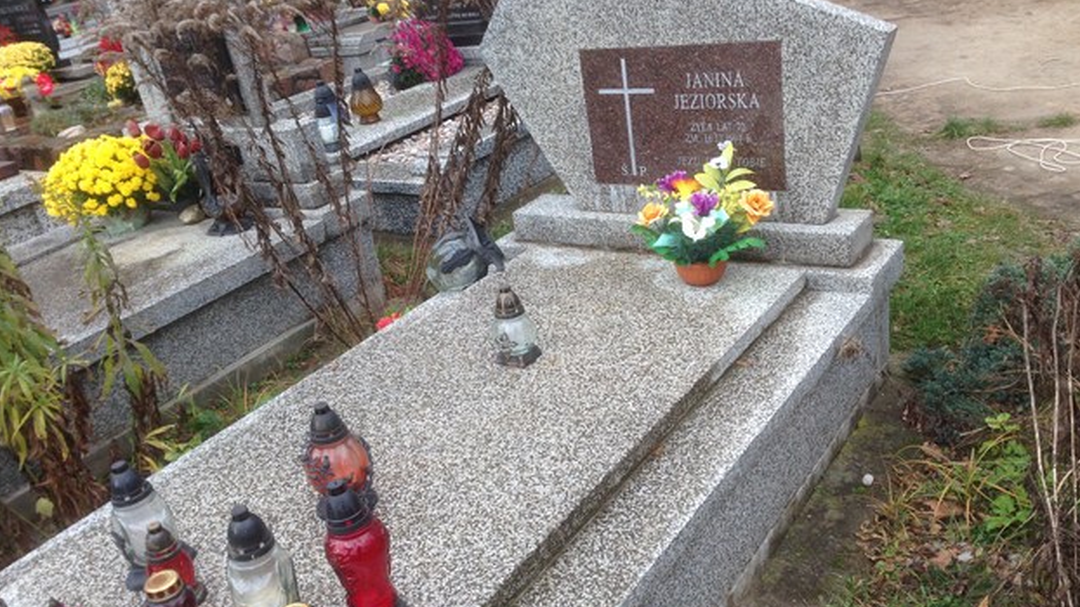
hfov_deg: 54.0
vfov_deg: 31.9
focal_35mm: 37
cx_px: 538
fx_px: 1060
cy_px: 354
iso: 50
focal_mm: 4.12
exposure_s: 1/141
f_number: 2.4
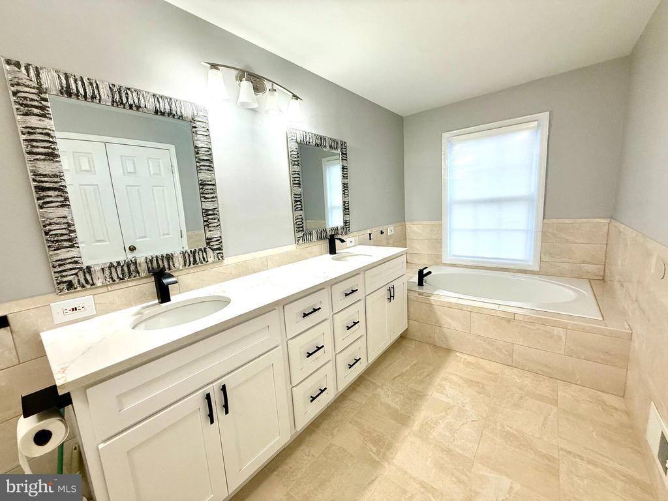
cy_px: 250
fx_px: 270
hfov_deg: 102.1
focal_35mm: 14
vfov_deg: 85.7
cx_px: 334
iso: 160
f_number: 2.2
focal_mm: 2.22
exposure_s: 1/120
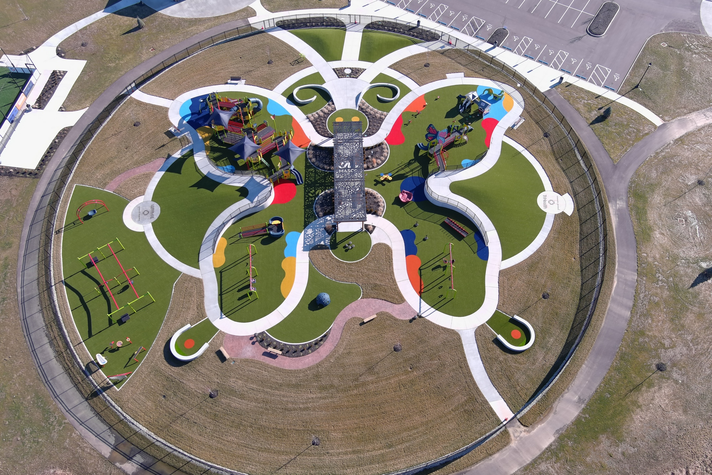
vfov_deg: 45.0
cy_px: 238
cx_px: 356
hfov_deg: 63.7
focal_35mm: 29
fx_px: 573
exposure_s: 1/640
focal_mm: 10.57
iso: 100
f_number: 2.8
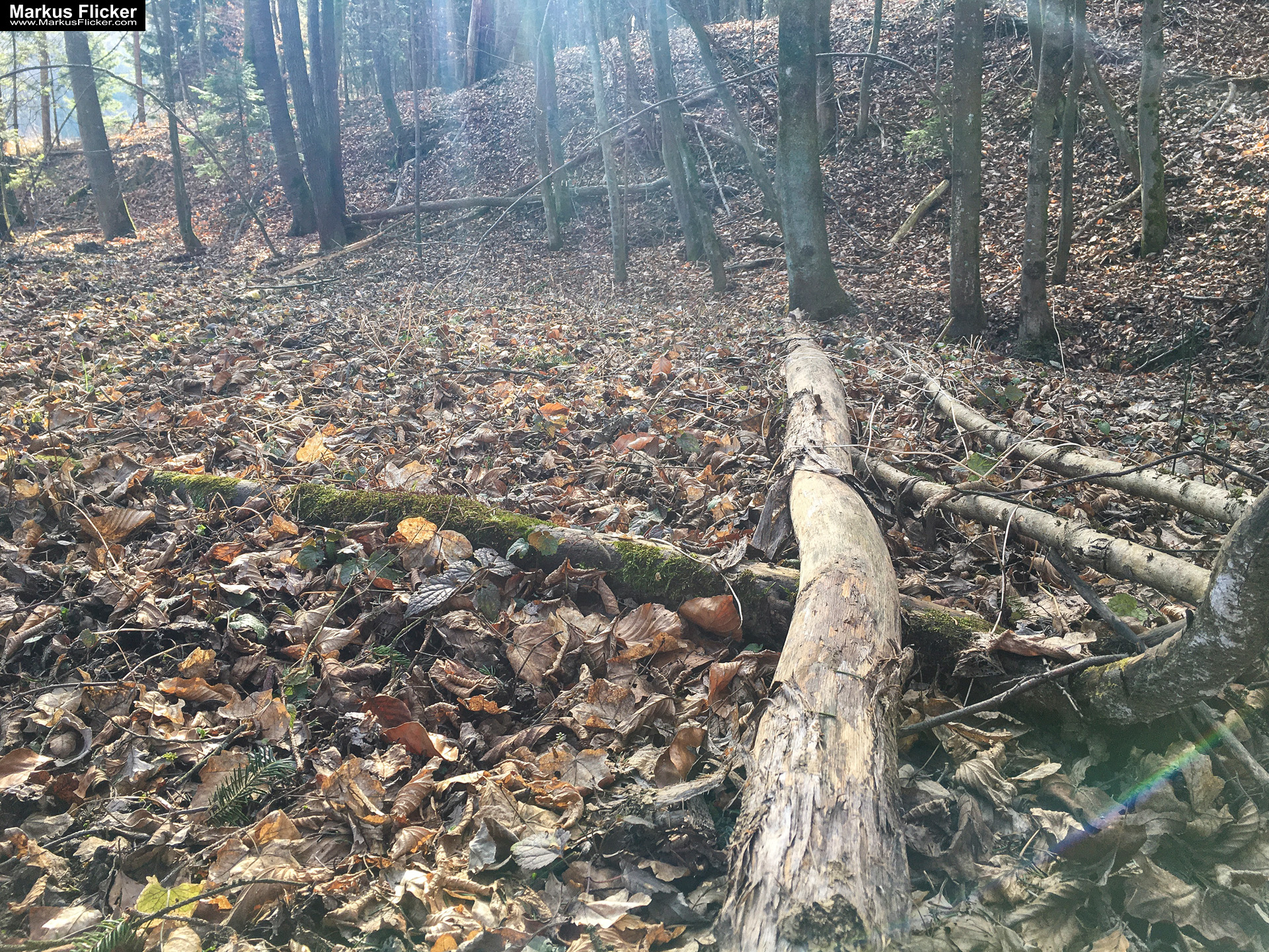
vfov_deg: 48.2
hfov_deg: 61.7
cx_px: 634
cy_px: 476
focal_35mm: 29
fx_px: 1063
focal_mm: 4.15
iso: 25
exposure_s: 1/110
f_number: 2.2
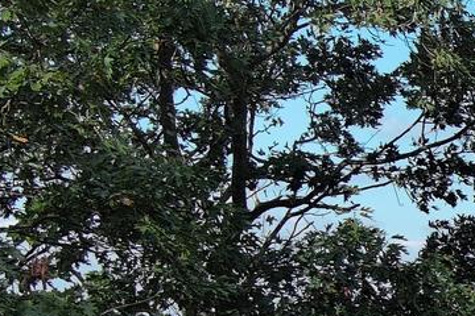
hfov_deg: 10.7
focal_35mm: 165
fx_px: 2177
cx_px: 1125
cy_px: 348
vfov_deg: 8.3
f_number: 2.8
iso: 100
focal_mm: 10.57
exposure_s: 1/1156
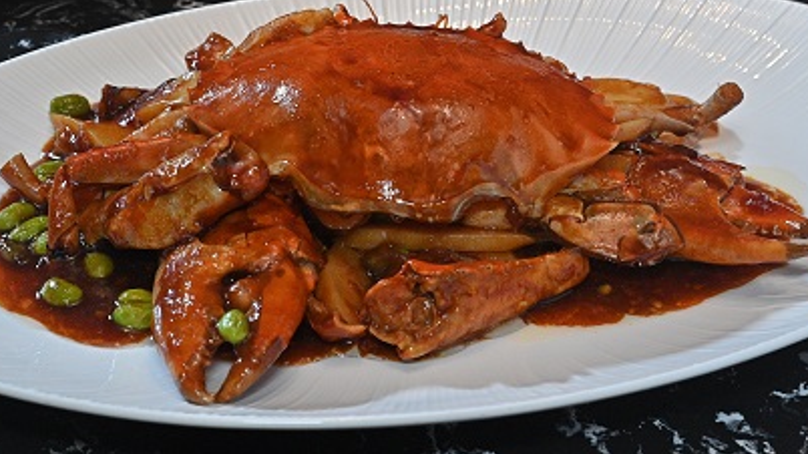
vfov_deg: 14.0
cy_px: 100
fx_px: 1842
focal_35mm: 86
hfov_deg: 24.7
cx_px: 412
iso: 2500
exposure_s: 1/160
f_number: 8
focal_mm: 55
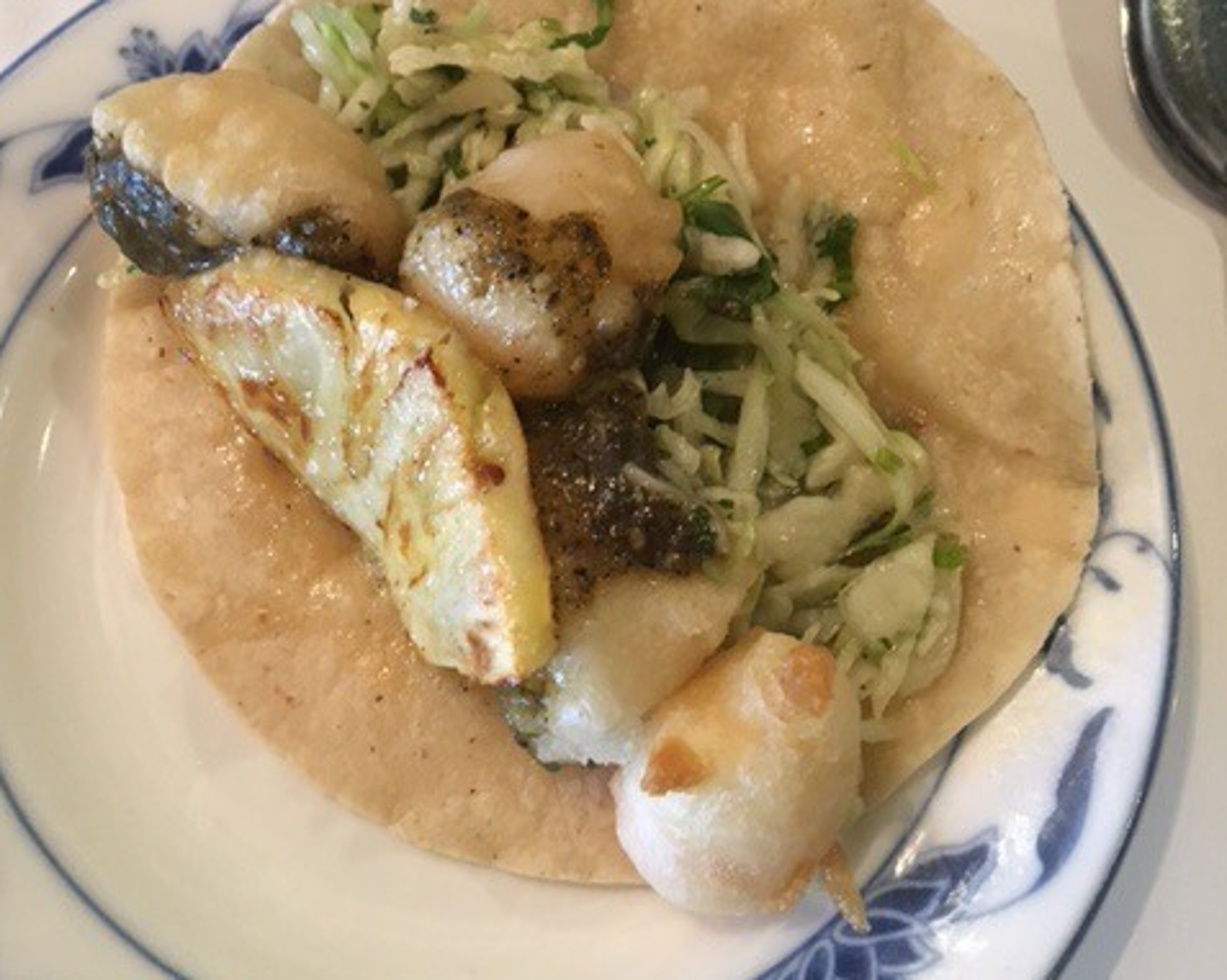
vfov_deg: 38.5
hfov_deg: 48.0
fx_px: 1379
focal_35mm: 38
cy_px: 291
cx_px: 612
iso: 200
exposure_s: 1/17
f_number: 2.2
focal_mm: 4.15
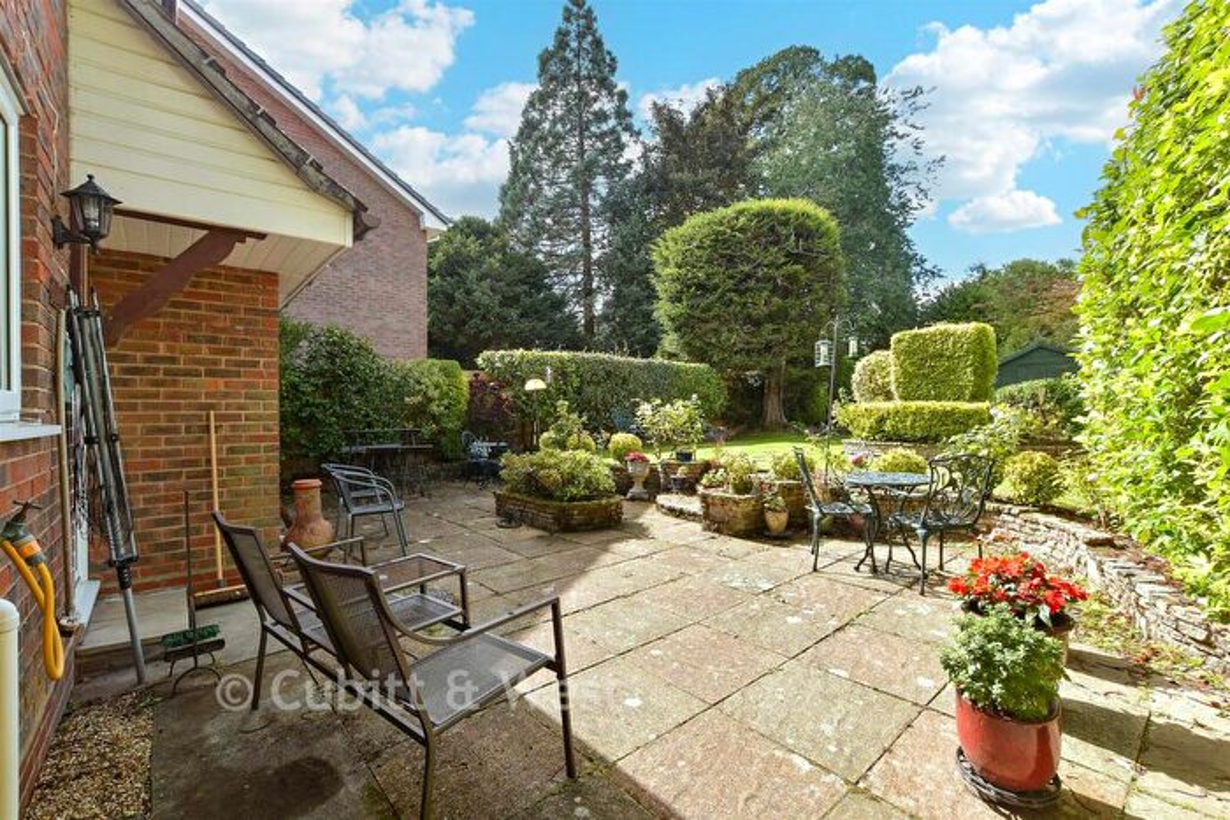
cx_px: 615
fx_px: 513
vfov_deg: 77.4
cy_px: 410
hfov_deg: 100.4
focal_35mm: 15
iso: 160
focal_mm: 10
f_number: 8
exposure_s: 1/125
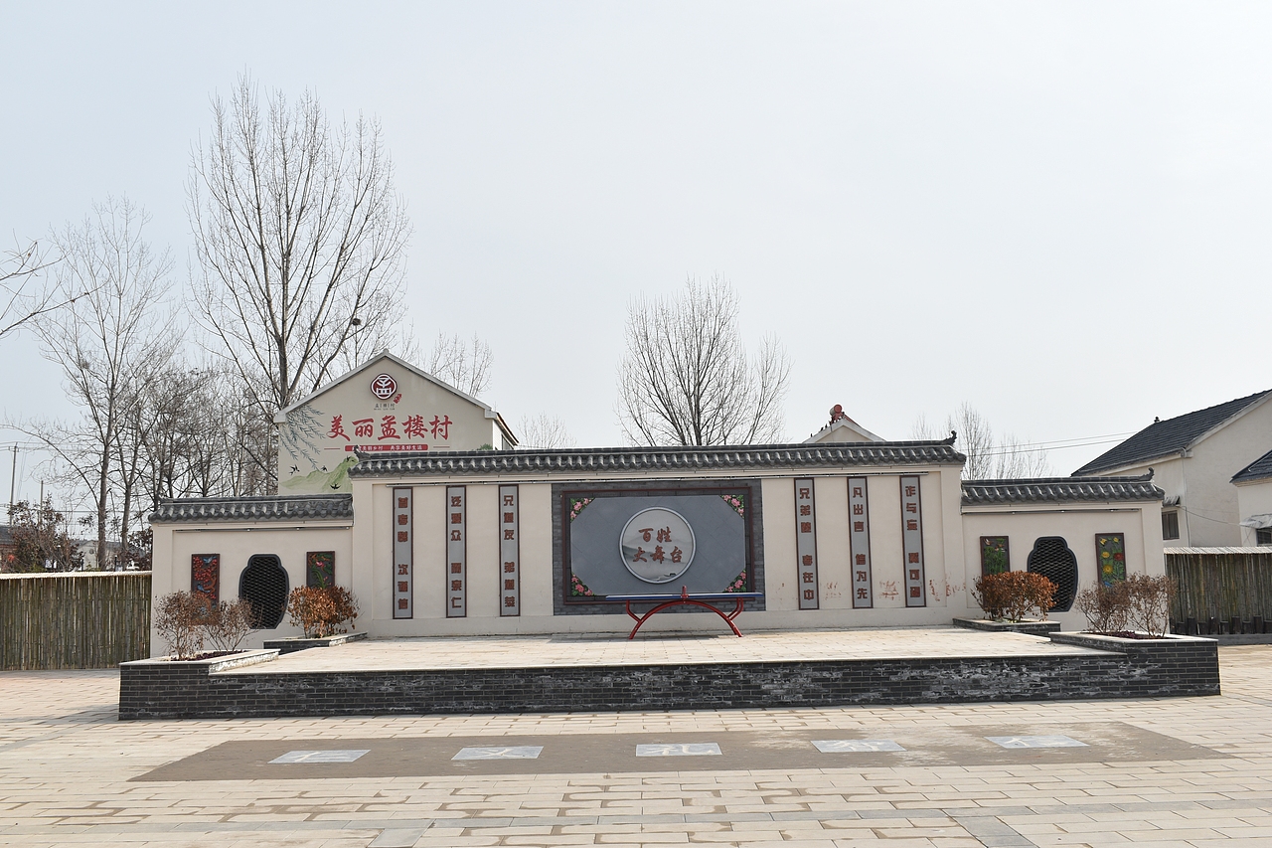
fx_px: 1219
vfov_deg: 38.4
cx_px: 636
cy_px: 424
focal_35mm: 34
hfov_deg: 55.1
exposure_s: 1/320
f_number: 9
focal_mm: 23
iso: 100
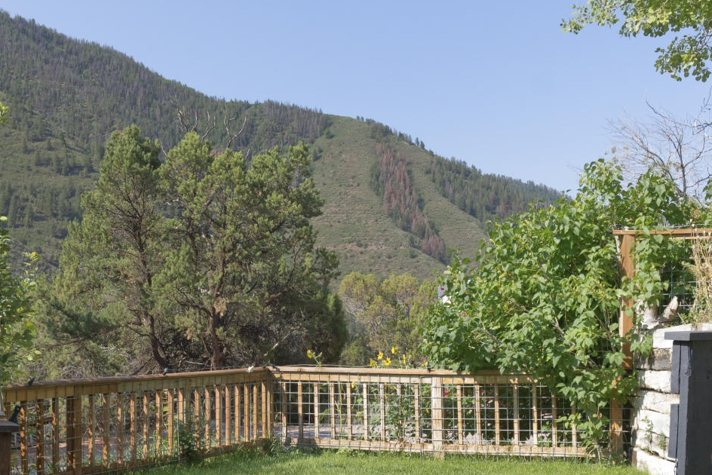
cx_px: 264
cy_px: 342
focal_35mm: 54
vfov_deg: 24.9
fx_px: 1068
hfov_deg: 36.6
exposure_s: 1/640
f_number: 7.1
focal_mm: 17
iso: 250
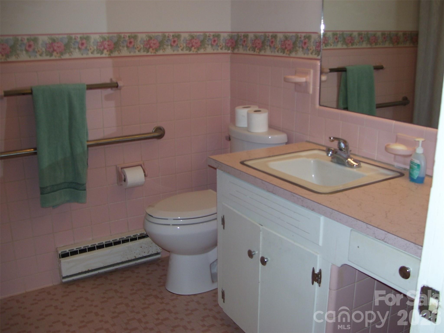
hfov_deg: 51.4
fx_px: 462
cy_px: 166
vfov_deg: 39.7
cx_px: 222
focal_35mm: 36
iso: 80
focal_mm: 6
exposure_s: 1/60
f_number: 2.7
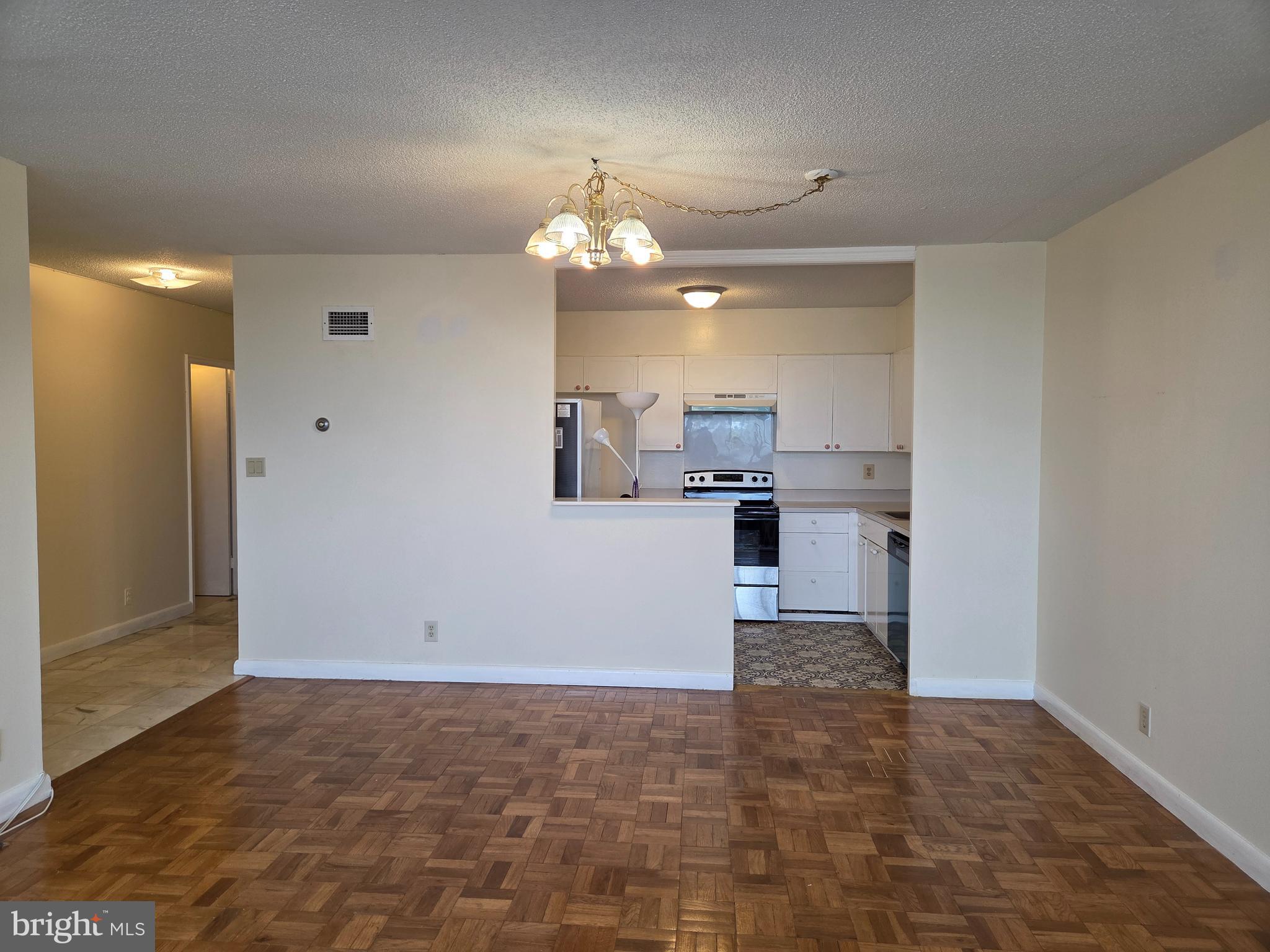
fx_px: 844
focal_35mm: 23
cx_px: 635
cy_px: 476
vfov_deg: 58.9
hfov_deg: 73.9
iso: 100
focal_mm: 5.4
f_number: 1.8
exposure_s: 1/120
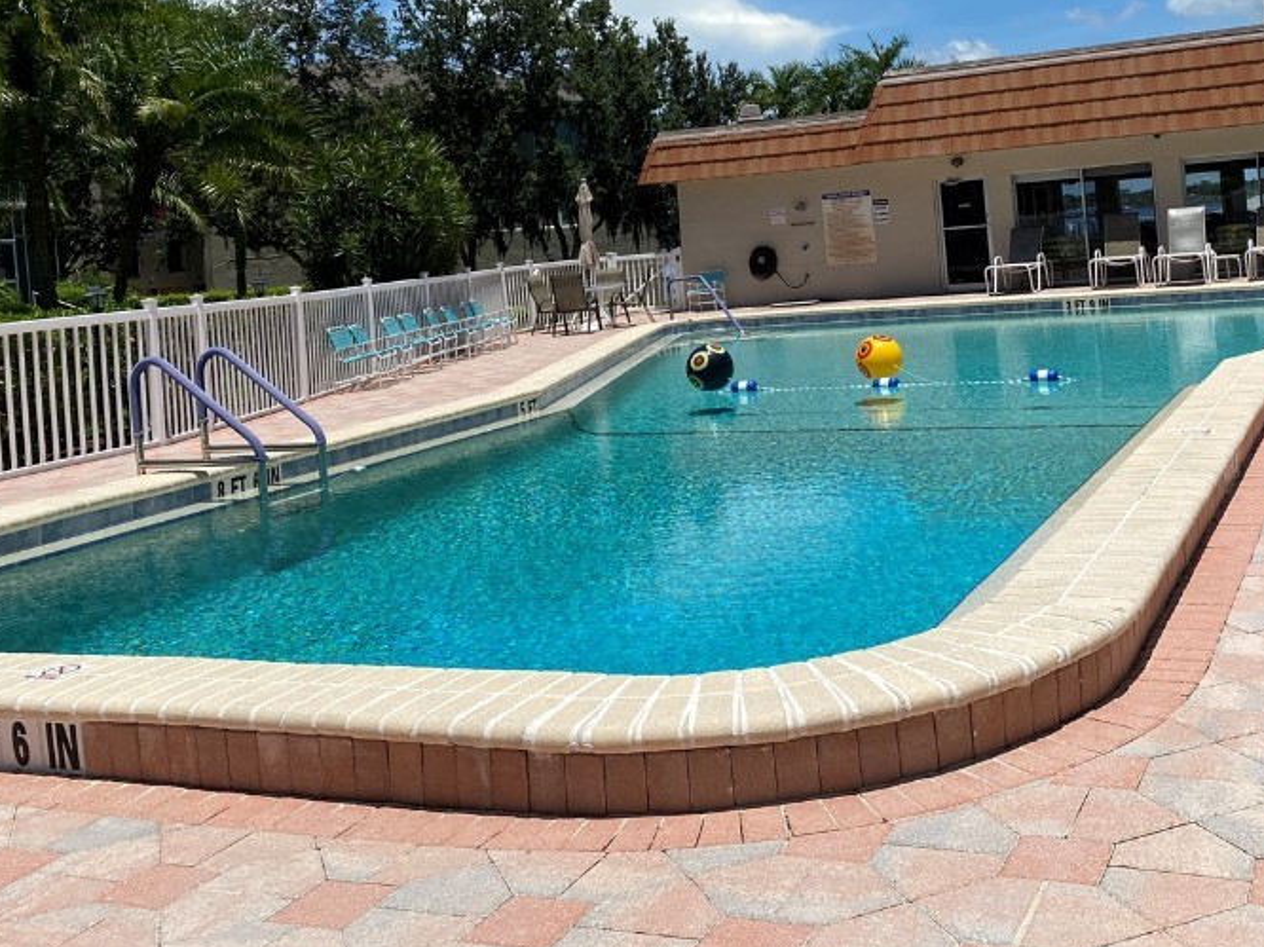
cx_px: 776
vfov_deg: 35.2
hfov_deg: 46.5
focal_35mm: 40
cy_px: 241
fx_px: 1460
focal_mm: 4.25
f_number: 1.8
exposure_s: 1/5495
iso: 32
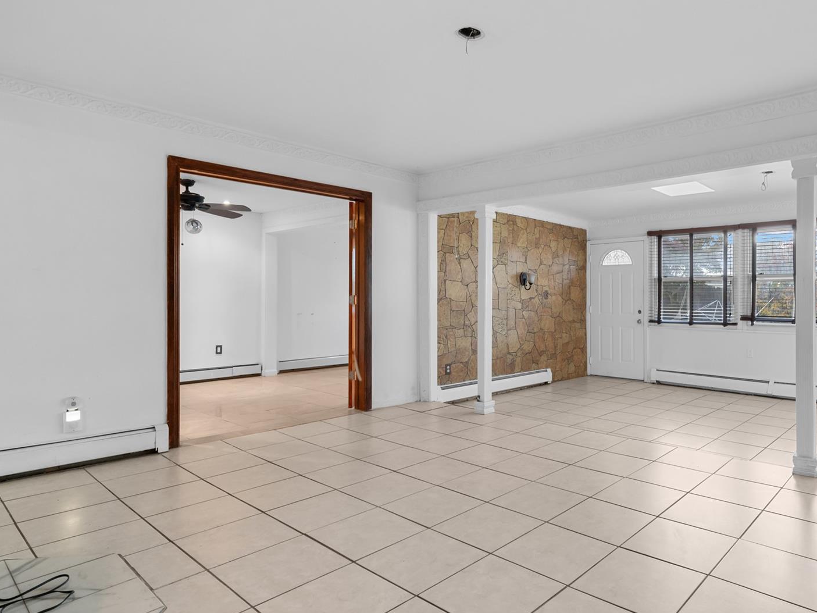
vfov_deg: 63.5
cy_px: 308
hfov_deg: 76.8
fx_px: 496
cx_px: 534
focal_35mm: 21
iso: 500
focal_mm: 15
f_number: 8
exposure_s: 1/5
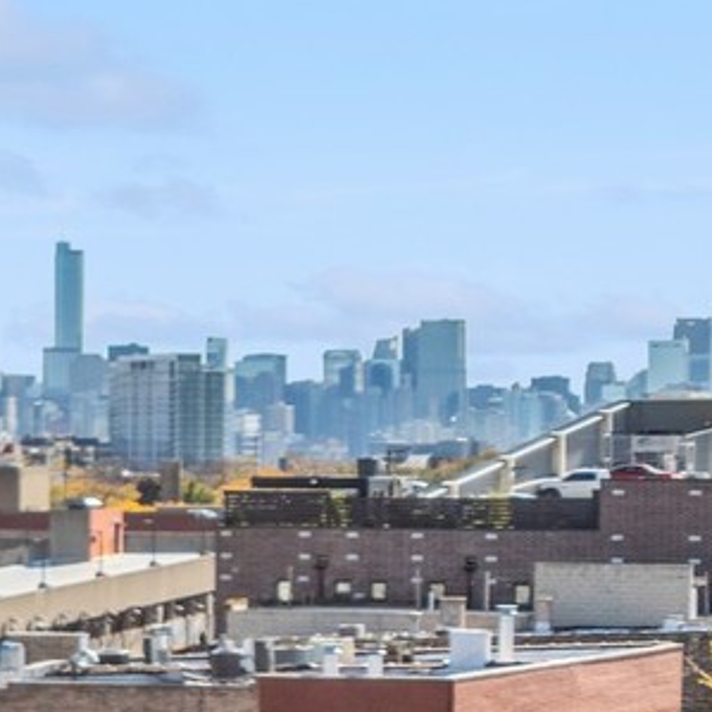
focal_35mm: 166
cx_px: -818
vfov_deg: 10.5
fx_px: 3863
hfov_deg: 9.7
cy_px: 500
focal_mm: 24
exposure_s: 1/160
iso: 100
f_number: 11
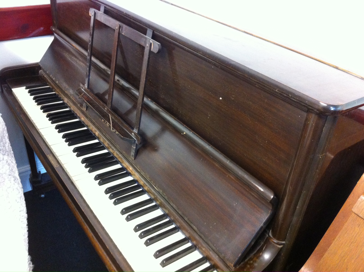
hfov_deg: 52.7
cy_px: 136
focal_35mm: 35
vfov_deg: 40.6
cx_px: 182
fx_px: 367
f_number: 2.8
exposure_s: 1/17
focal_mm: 3.85
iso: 400
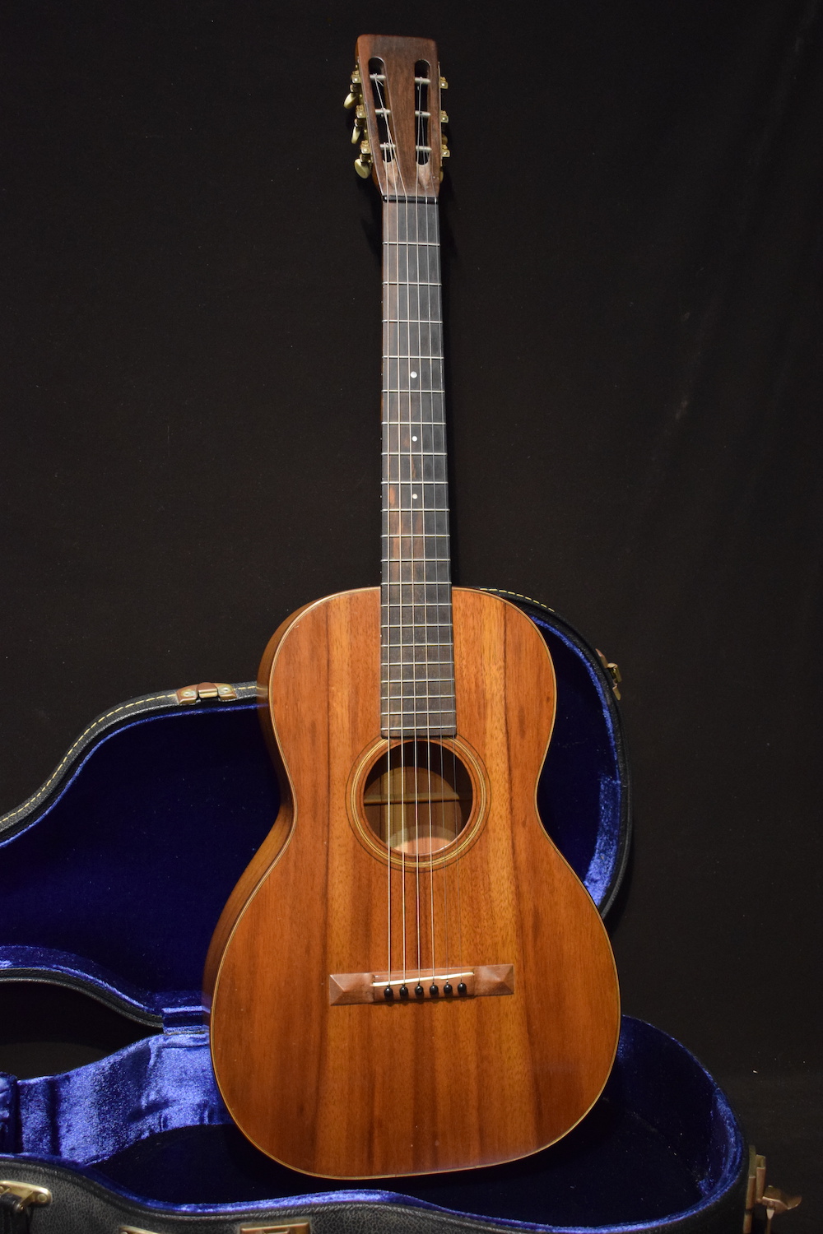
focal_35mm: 42
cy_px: 617
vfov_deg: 46.4
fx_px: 1440
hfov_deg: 31.9
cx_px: 412
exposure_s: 1/20
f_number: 4.2
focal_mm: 28
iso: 3200
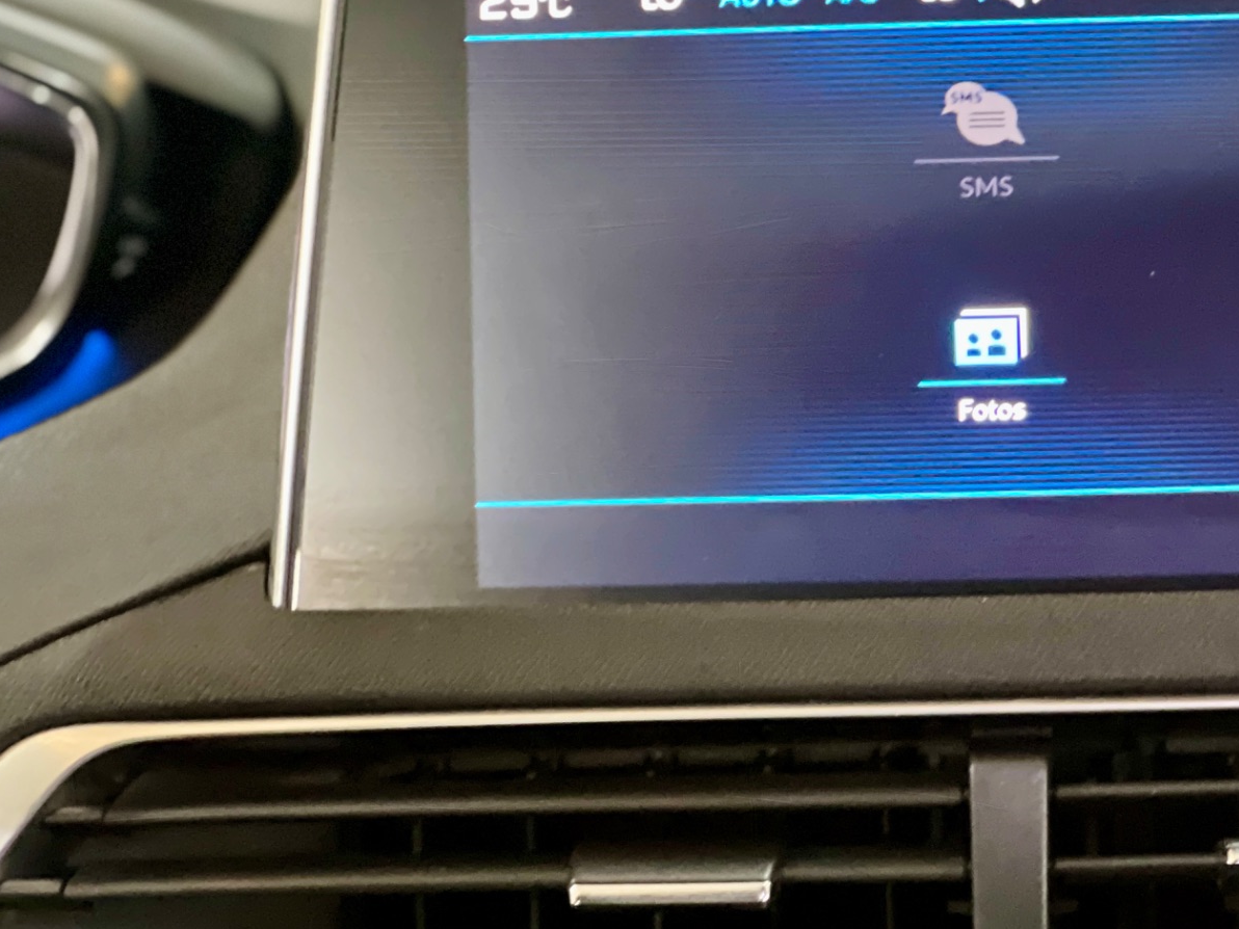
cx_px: 995
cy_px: 391
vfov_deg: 11.9
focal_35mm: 124
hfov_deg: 15.8
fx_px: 4438
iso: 800
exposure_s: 1/15
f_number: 2.8
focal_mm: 9
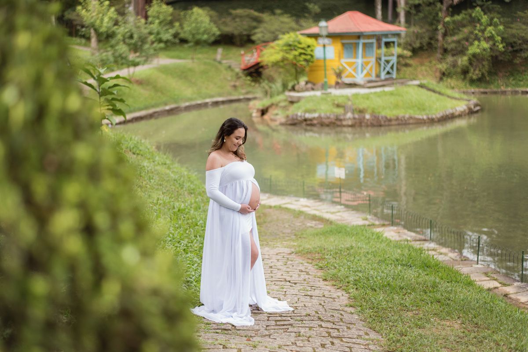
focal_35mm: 50
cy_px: 176
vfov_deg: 27.0
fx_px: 734
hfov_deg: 39.6
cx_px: 264
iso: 640
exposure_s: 1/2500
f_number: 2
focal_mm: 50
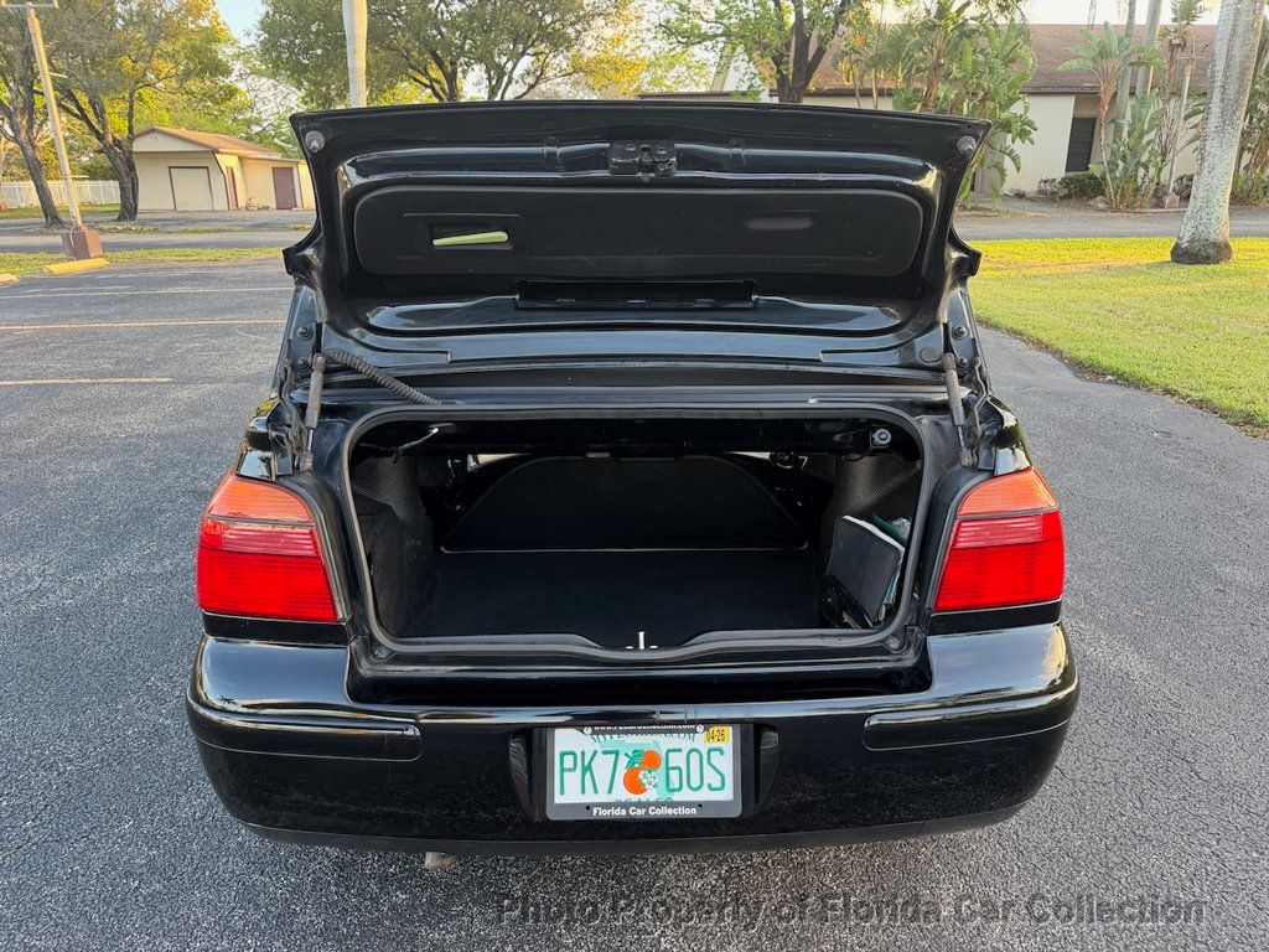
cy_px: 476
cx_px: 634
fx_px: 880
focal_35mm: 24
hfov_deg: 71.6
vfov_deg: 56.8
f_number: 1.78
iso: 125
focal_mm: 6.76
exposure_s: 1/121
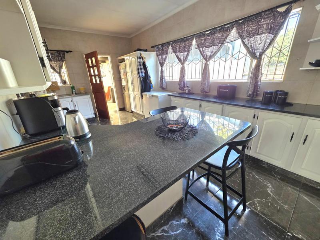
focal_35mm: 13
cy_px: 120
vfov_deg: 89.9
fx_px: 120
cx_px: 160
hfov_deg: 106.2
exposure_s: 1/50.3
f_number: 1.9
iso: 160
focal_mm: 2.2
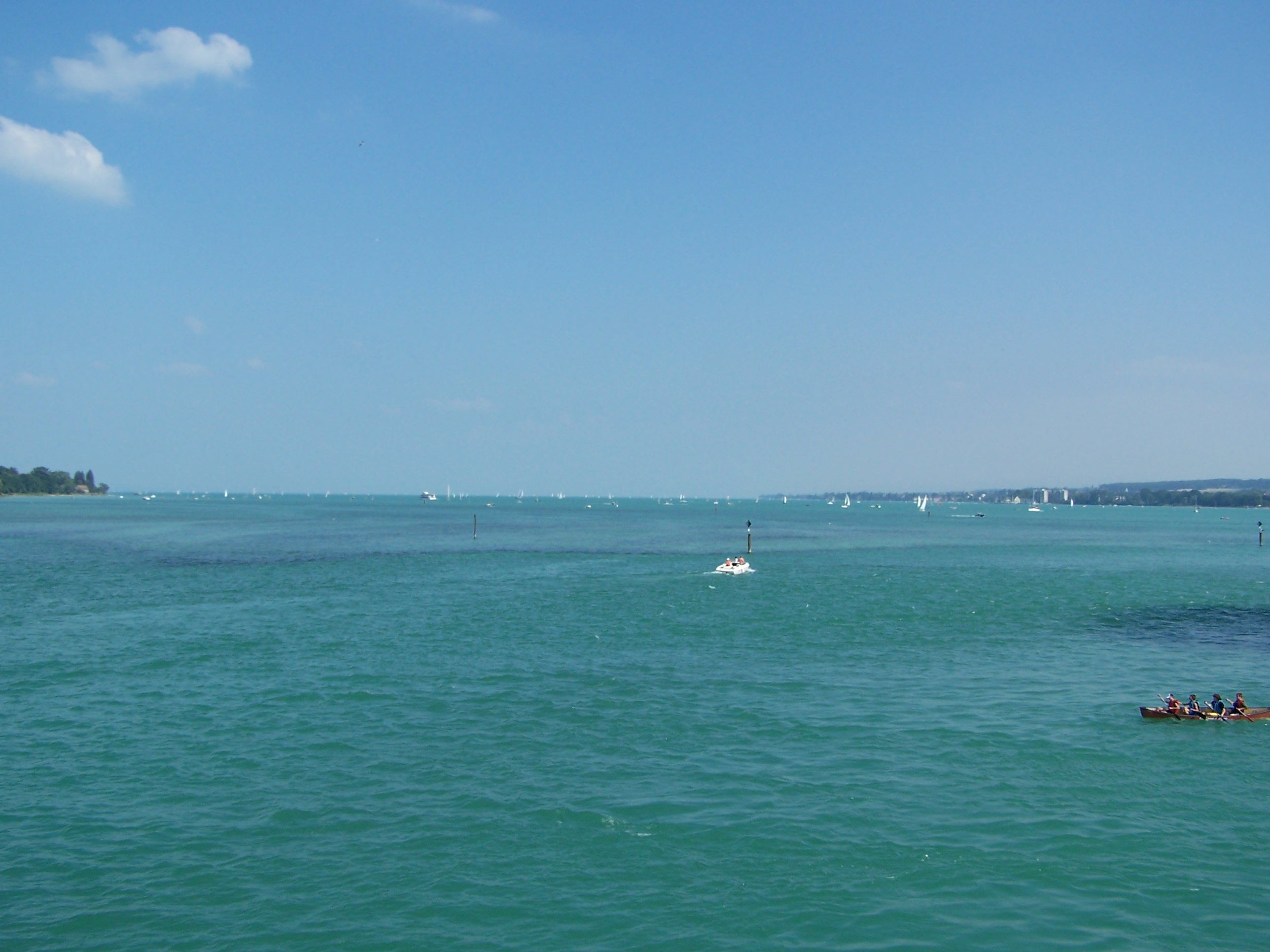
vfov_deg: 37.7
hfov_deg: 49.0
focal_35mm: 38
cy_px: 476
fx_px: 1394
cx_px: 635
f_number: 4
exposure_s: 1/1000
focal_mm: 6.3
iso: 80
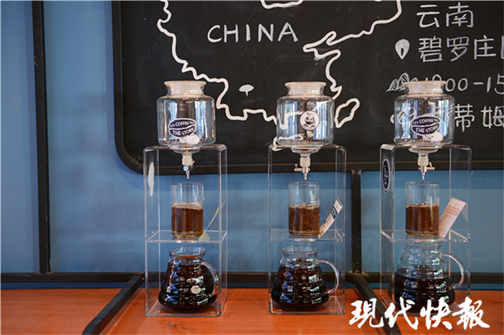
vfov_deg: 30.5
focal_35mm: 44
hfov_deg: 44.5
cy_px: 168
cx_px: 252
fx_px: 616
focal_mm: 44
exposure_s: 1/50
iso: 800
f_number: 3.2
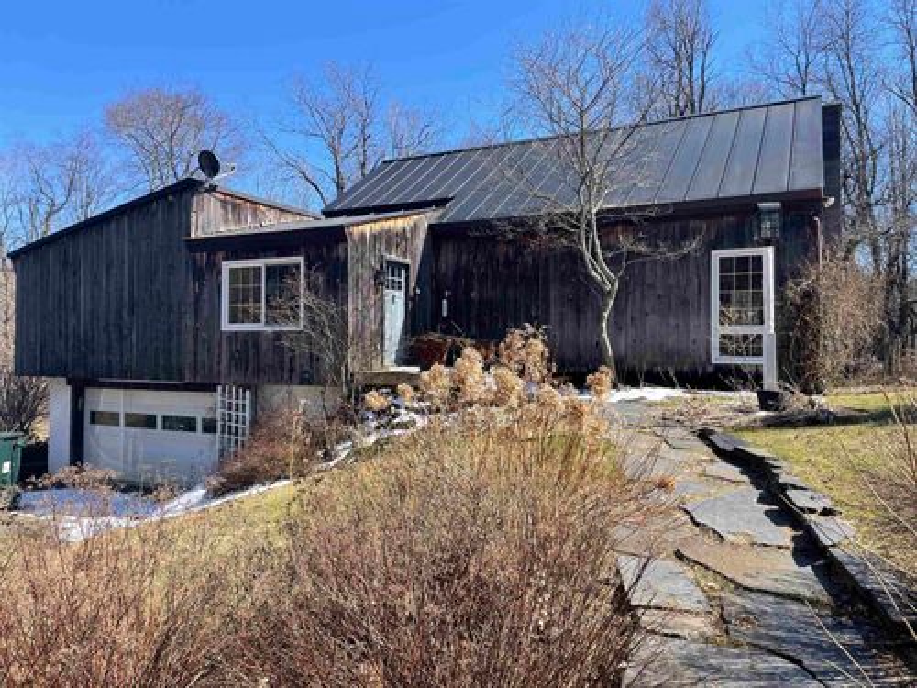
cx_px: 458
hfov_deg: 67.3
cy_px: 344
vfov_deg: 53.1
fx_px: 689
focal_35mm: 26
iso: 32
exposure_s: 1/1435
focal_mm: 4.2
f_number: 1.6
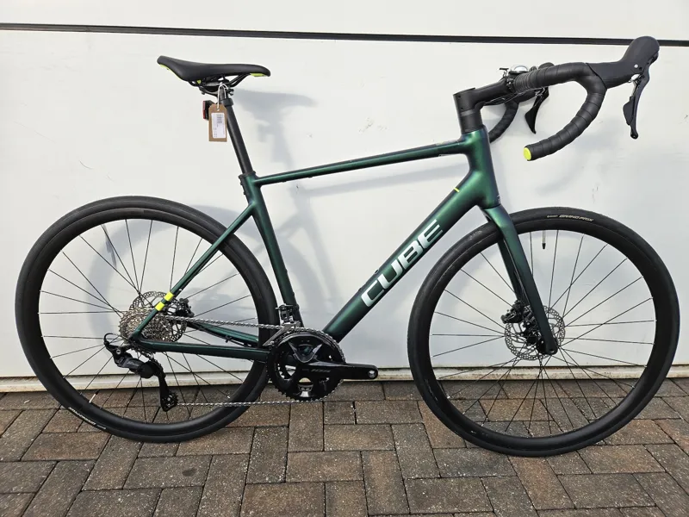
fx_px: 458
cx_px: 344
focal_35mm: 23
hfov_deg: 73.9
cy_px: 258
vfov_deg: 58.9
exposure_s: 1/330
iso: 25
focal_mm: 5.4
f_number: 1.8
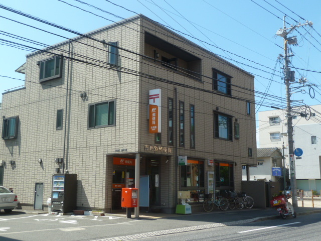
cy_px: 120
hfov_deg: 46.8
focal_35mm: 40
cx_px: 160
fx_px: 371
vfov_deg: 36.0
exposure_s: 1/400
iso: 80
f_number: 4
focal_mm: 6.5
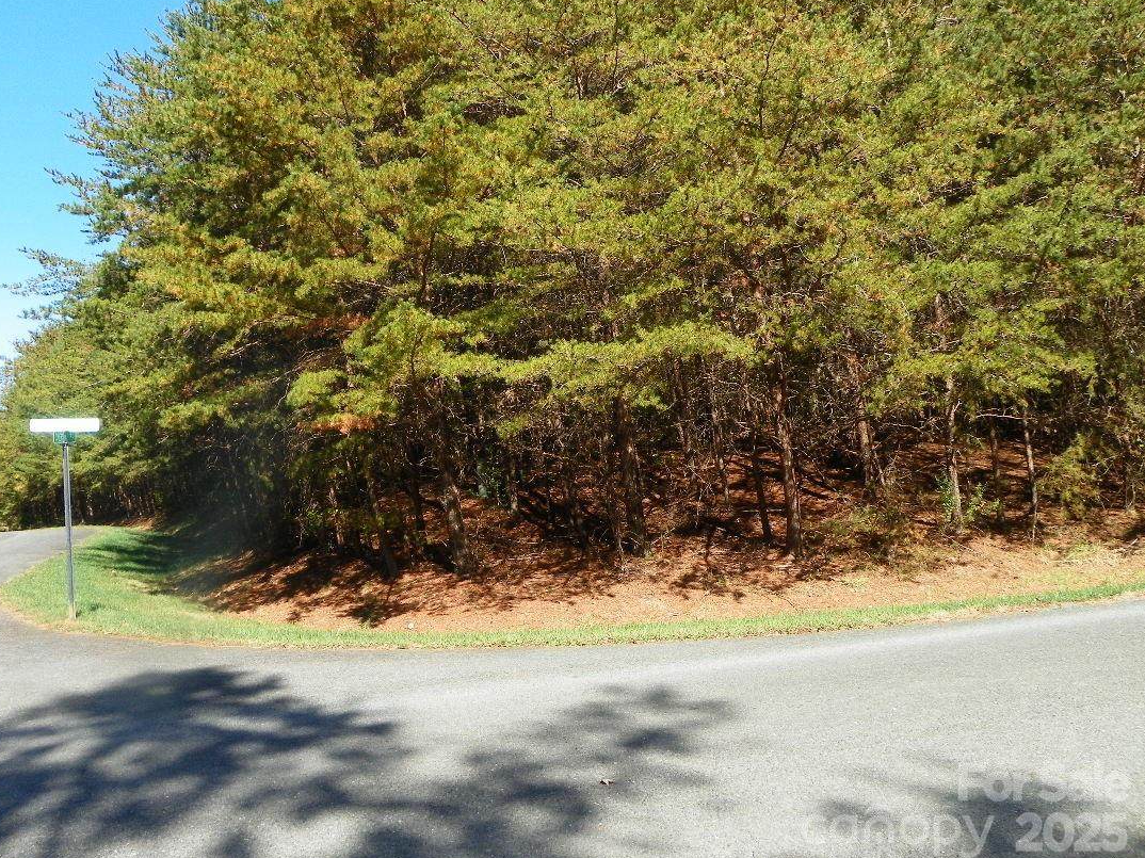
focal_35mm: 31
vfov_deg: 45.3
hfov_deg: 58.2
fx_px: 1025
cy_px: 376
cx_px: 496
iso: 64
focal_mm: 4.6
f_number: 4
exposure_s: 1/250
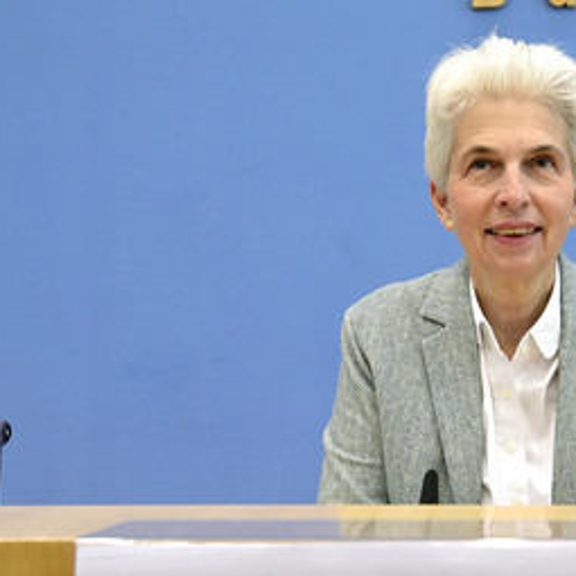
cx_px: 444
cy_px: 321
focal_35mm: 60
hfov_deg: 28.1
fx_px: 1130
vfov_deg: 28.6
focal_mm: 40
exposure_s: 1/400
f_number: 8
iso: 5000
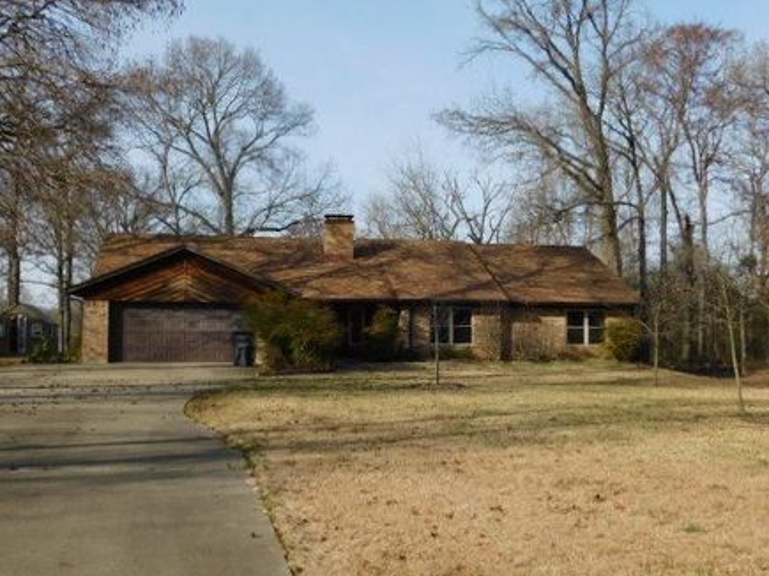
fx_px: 1022
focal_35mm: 46
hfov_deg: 41.2
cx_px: 414
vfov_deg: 31.5
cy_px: 298
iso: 125
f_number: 3.6
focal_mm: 7.1
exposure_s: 1/1000
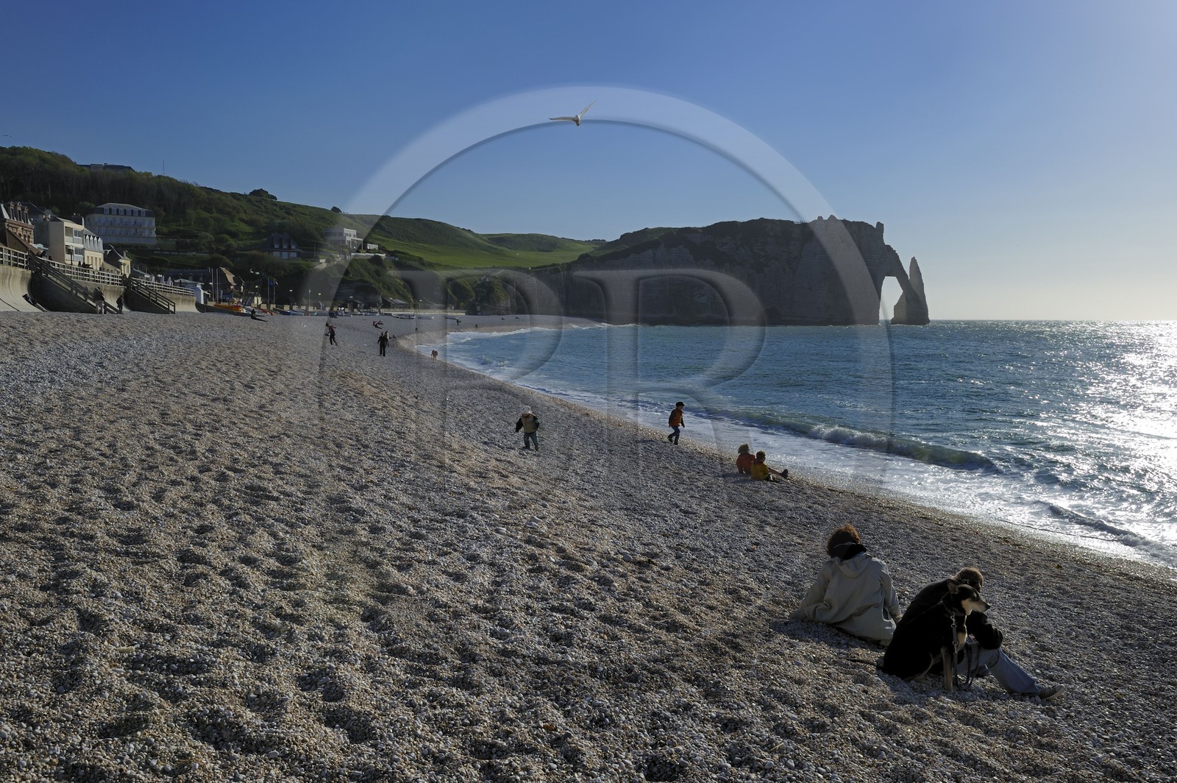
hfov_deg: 58.8
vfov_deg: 41.0
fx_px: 1045
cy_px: 392
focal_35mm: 32
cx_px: 588
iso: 200
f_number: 18
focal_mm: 32
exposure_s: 1/160
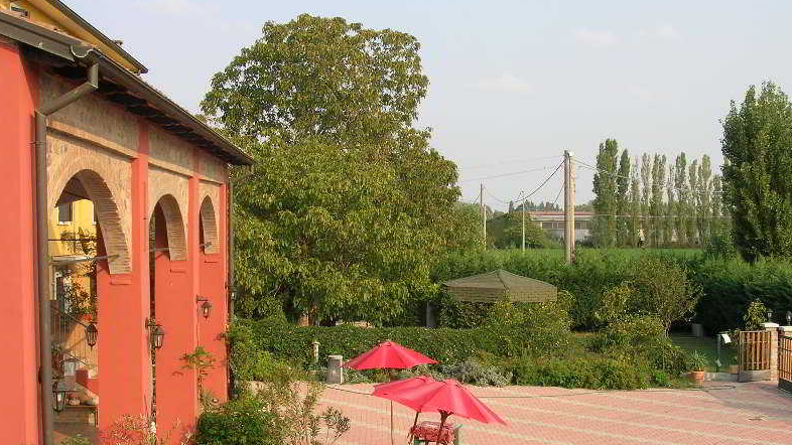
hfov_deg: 40.6
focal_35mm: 51
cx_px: 398
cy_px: 272
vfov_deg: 23.4
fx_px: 1071
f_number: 5.4
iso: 50
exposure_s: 1/137
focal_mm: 7.7
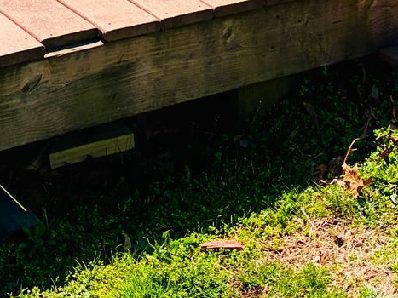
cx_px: 112
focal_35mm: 114
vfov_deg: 12.1
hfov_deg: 17.2
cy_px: -213
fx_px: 1310
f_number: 1.6
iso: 50
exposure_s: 1/3448
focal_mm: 5.96
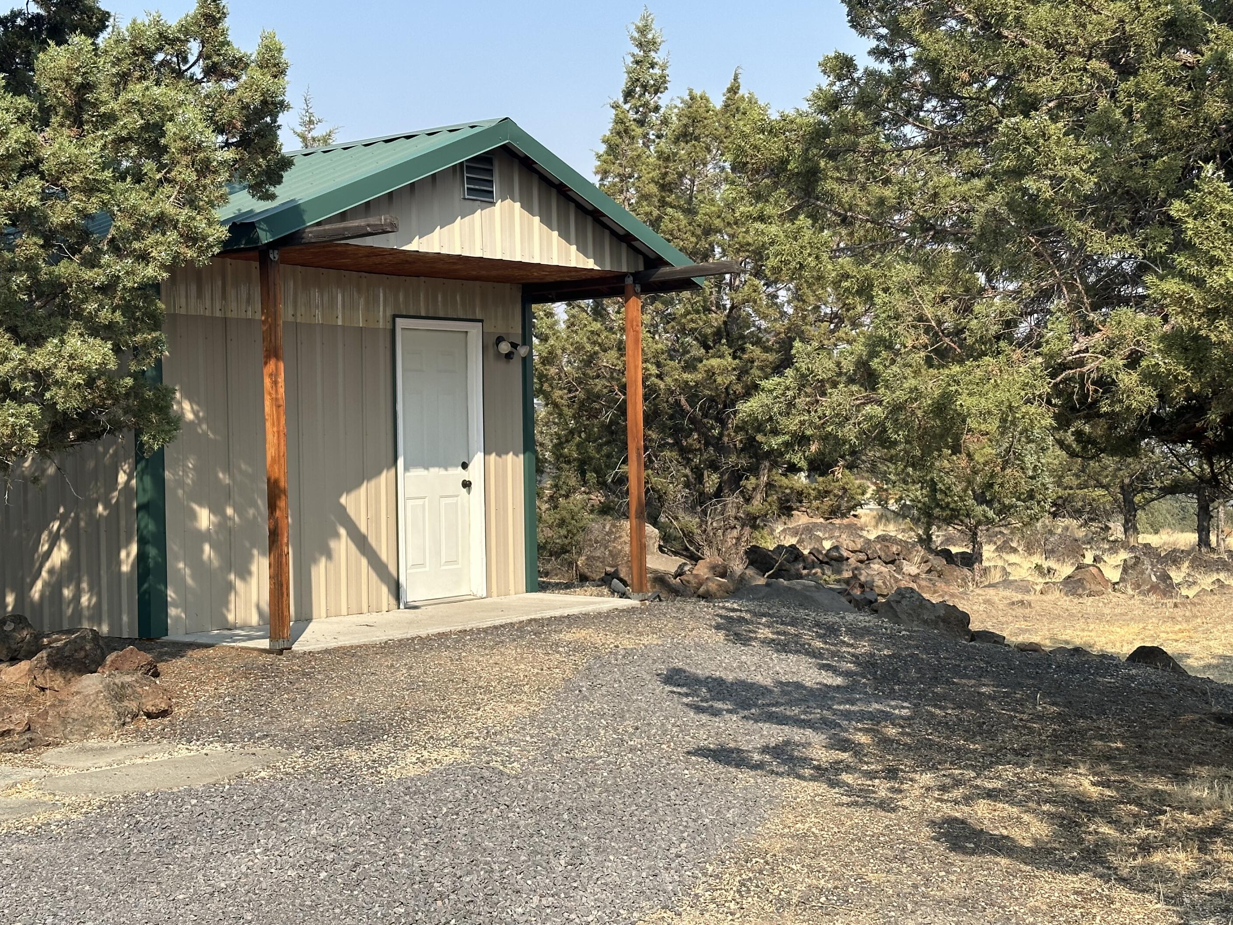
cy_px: 435
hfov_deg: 37.5
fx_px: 1817
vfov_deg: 28.6
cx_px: 628
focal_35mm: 51
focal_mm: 6.86
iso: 64
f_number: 1.78
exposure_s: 1/3058
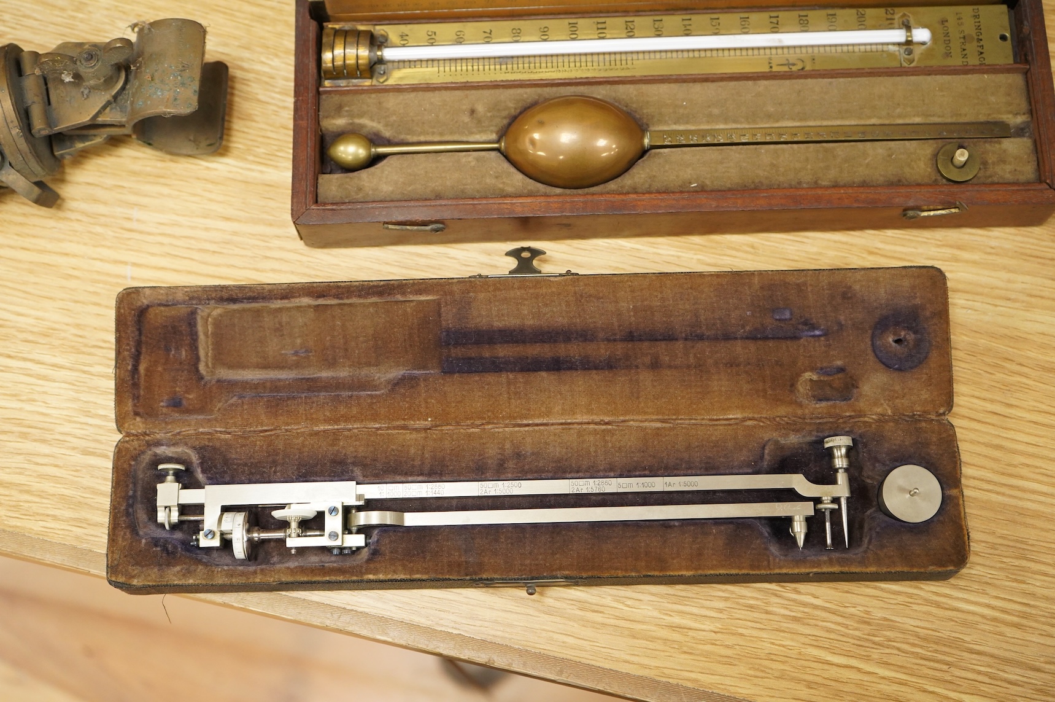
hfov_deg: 41.1
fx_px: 1405
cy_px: 351
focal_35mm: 48
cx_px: 528
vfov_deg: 28.0
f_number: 5.6
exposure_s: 1/160
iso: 4000
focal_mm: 48
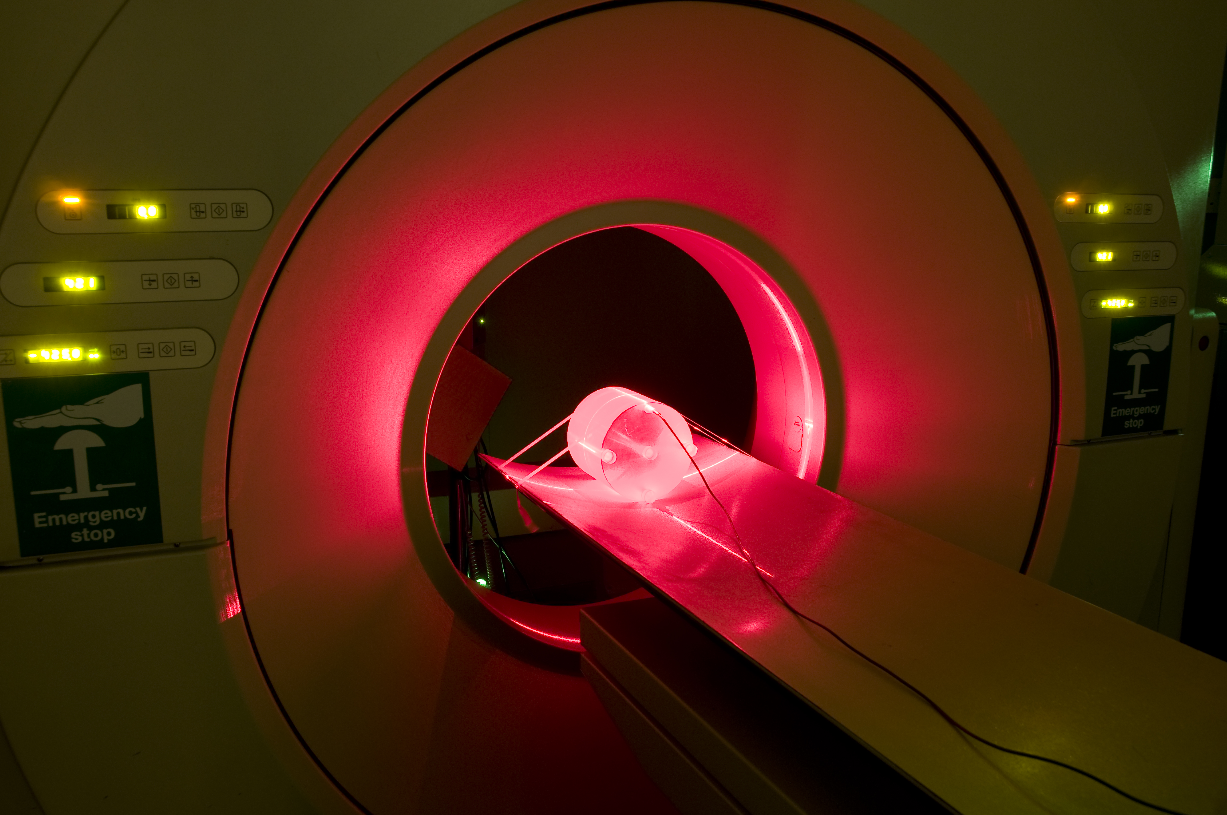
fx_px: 1123
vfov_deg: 39.9
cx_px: 614
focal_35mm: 33
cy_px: 408
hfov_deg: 57.3
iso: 200
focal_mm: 22
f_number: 8
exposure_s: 30
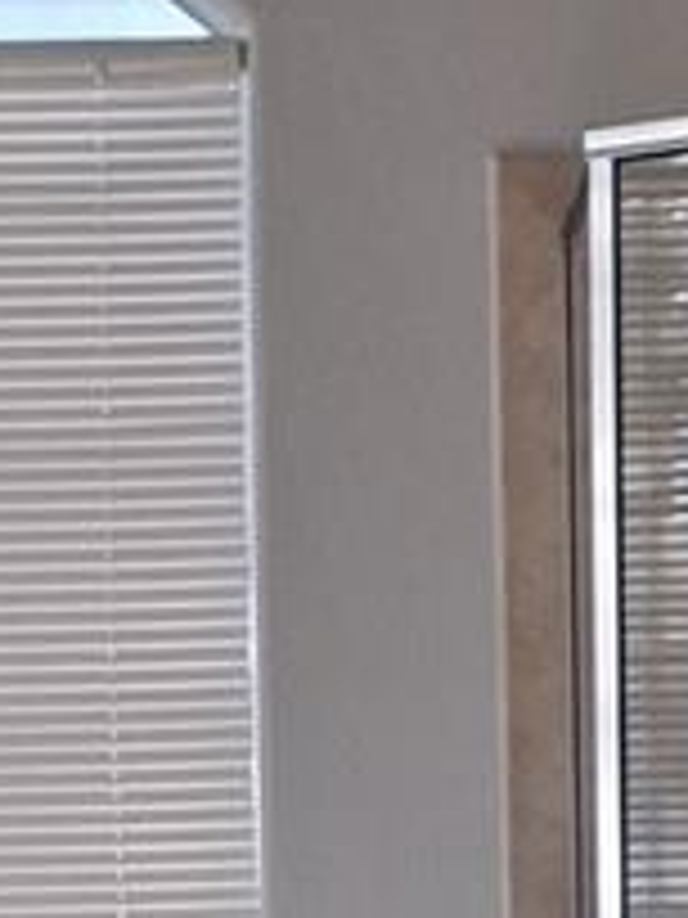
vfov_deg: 14.4
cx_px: 486
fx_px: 3578
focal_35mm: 135
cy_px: 882
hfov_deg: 11.0
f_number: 1.8
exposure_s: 1/319
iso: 40
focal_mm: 5.54
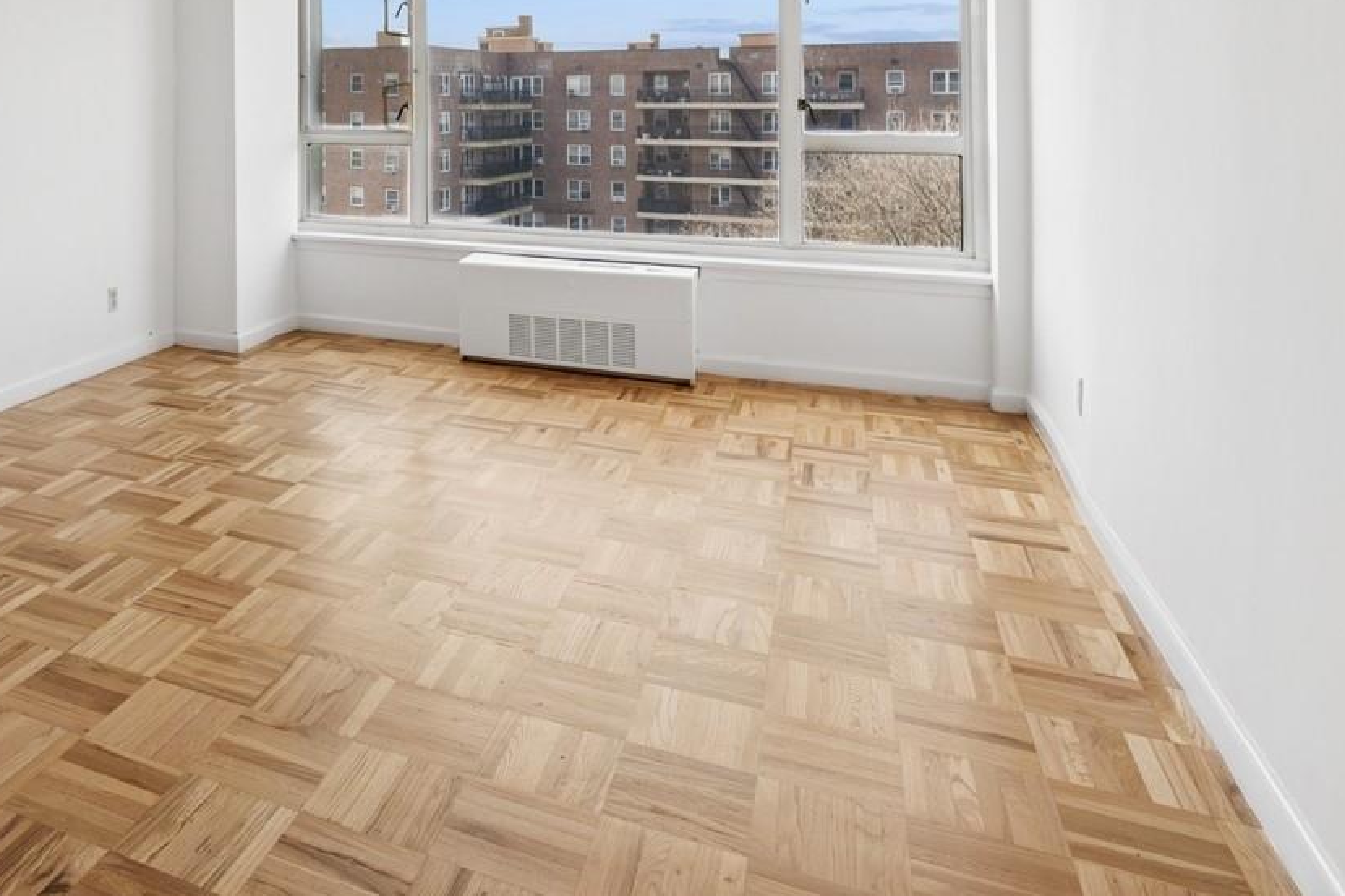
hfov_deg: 62.9
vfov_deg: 44.5
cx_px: 314
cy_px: 126
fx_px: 1008
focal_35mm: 27
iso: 250
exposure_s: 1/800
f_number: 8
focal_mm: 14
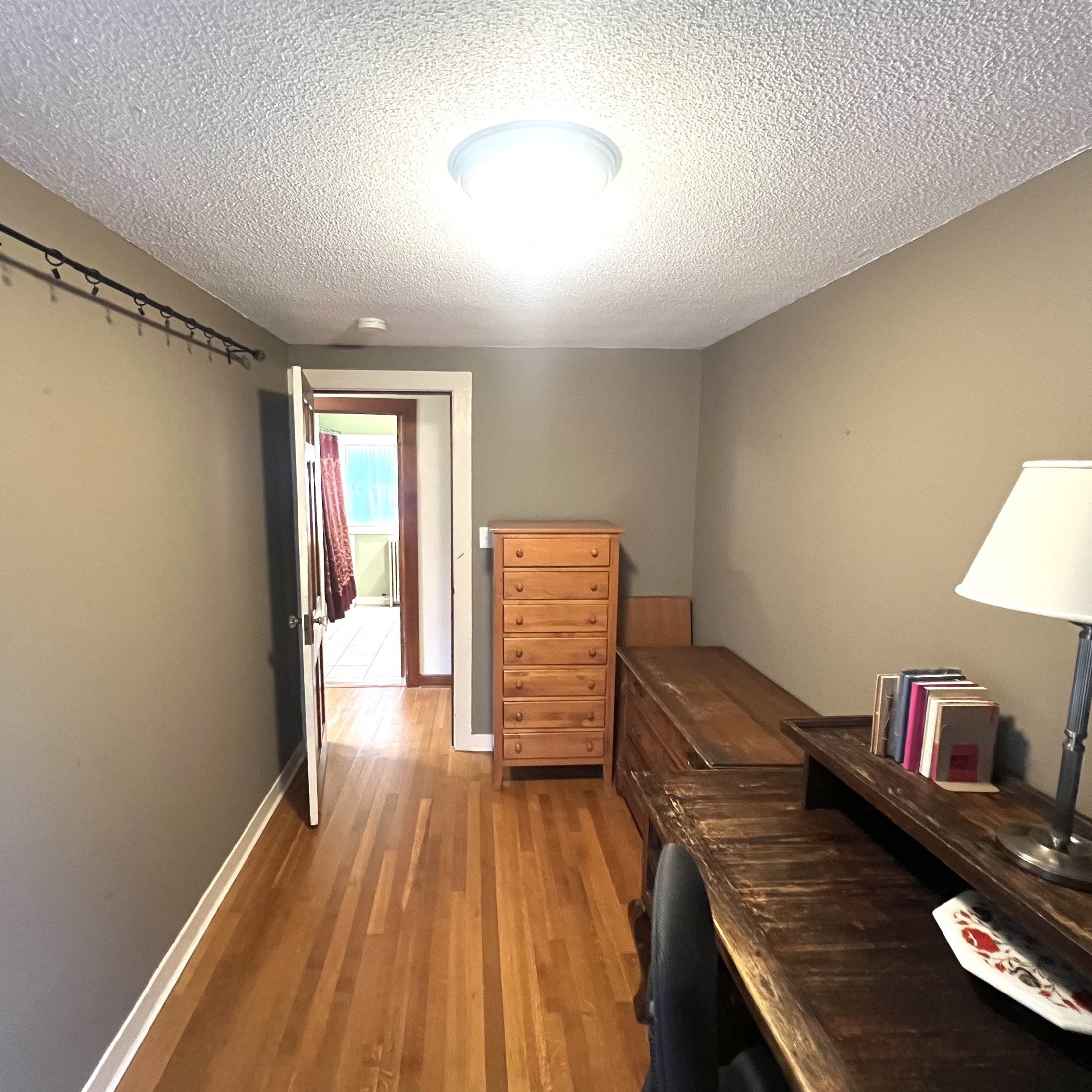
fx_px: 571
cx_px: 496
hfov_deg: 87.2
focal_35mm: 16
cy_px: 555
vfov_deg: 87.4
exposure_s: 1/60
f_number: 1.8
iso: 1000
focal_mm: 1.57
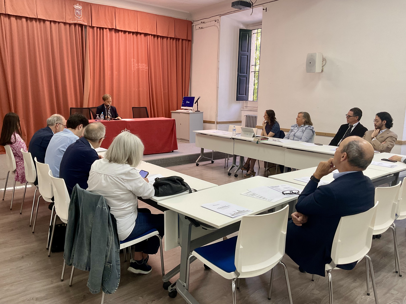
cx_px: 203
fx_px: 340
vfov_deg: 48.2
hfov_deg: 61.7
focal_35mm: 29
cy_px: 152
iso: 64
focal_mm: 3
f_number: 1.8
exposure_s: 1/50
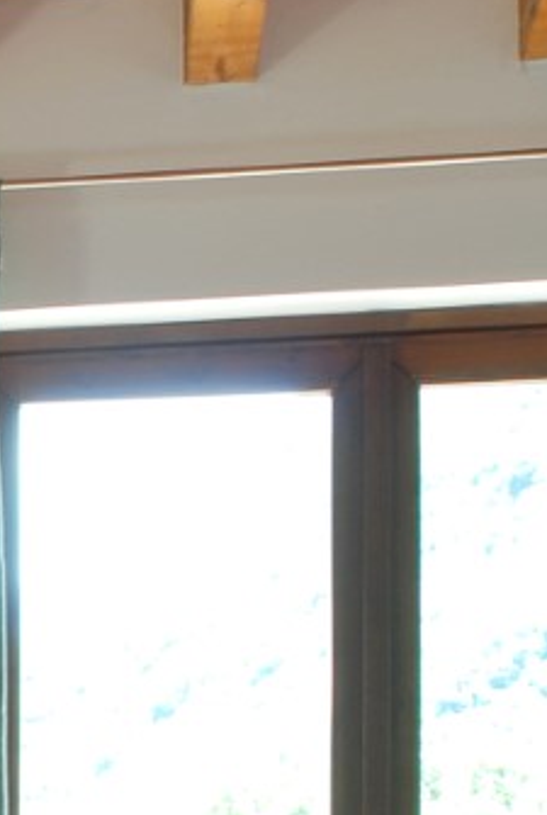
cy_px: 1130
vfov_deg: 18.4
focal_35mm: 101
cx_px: -703
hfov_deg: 11.6
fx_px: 2290
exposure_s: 1/5
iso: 100
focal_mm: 14
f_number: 7.1
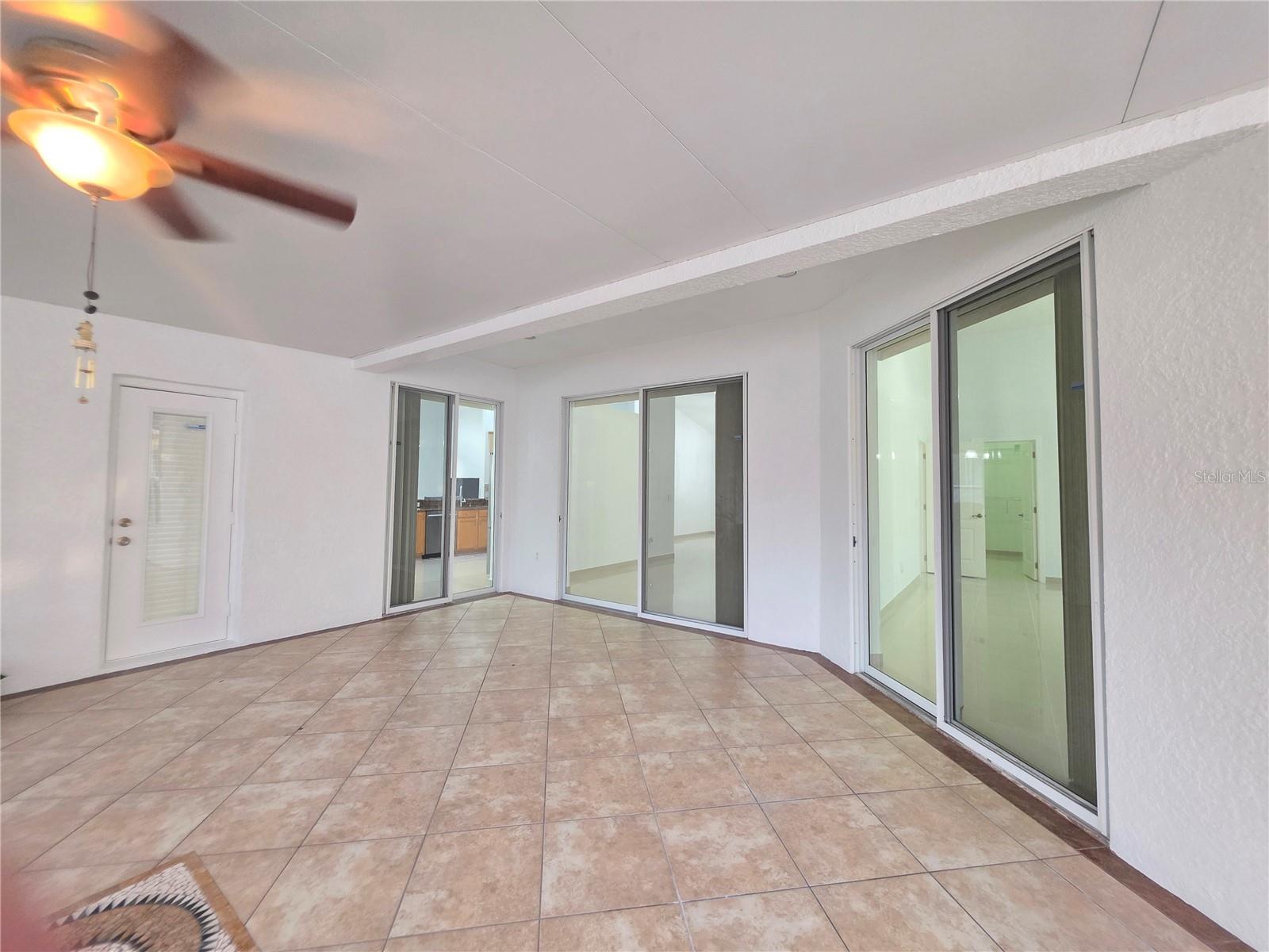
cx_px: 634
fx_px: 477
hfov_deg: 106.2
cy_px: 476
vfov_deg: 89.9
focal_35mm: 13
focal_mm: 2.2
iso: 400
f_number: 1.9
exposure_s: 1/60
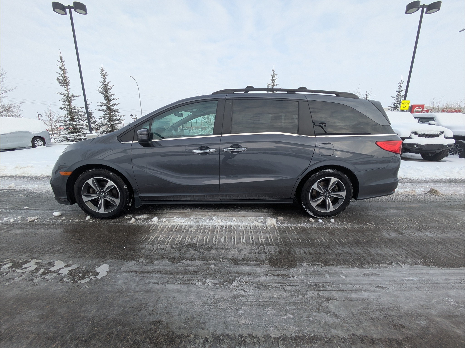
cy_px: 174
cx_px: 232
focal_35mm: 14
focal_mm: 1.83
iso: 51
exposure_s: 1/509
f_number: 2.2
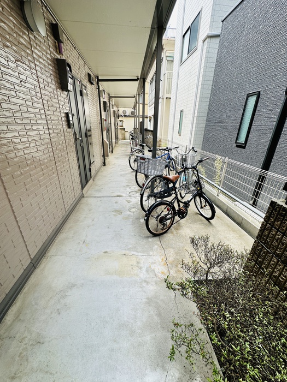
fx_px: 155
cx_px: 144
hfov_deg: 85.7
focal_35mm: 14
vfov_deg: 102.1
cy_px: 191
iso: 40
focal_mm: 2.22
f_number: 2.2
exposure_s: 1/367
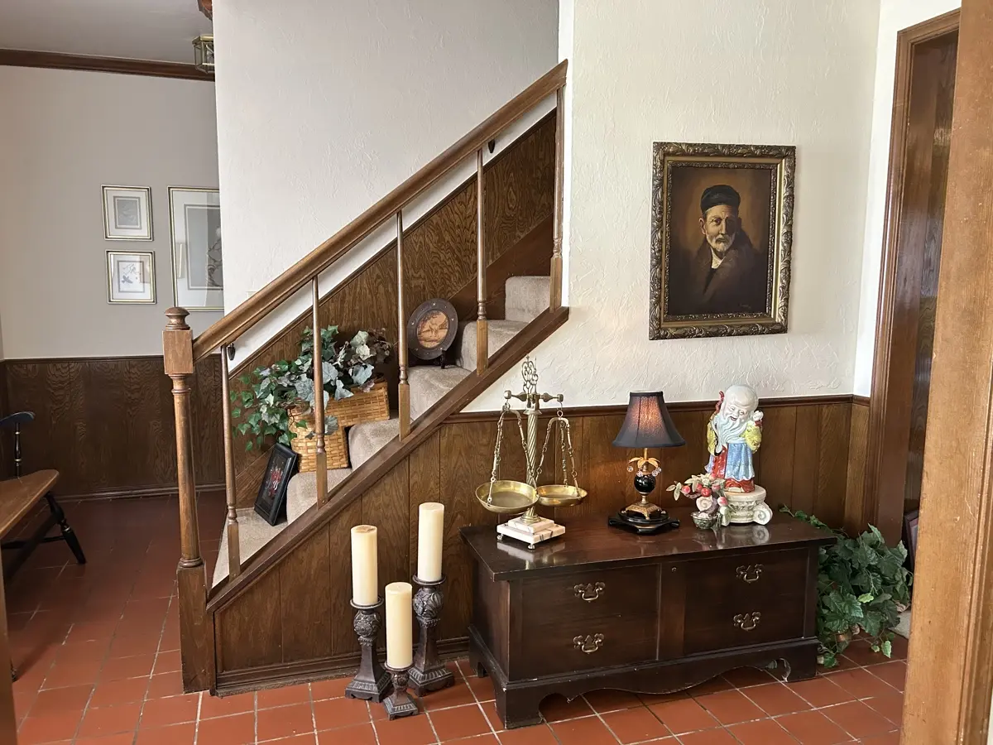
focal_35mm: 26
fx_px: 746
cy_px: 372
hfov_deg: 67.3
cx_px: 496
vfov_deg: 53.1
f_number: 1.5
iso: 320
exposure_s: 1/60
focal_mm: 5.7
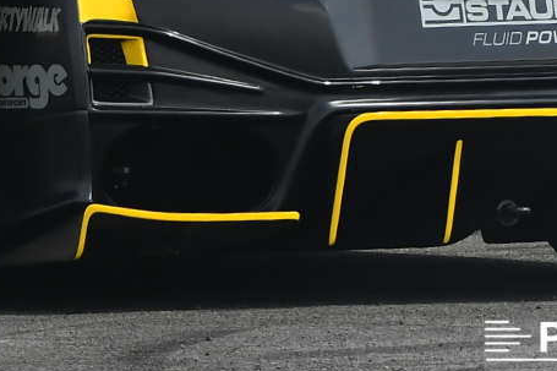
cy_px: -358
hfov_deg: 1.6
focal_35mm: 1253
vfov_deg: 1.1
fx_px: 19379
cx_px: -184
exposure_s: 1/500
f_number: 5.6
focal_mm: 200
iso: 220
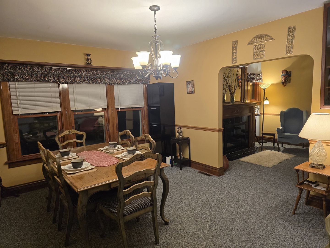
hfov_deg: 73.9
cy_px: 124
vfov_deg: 58.9
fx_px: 219
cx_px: 165
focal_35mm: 23
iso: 400
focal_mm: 6.3
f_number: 1.7
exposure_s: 1/120
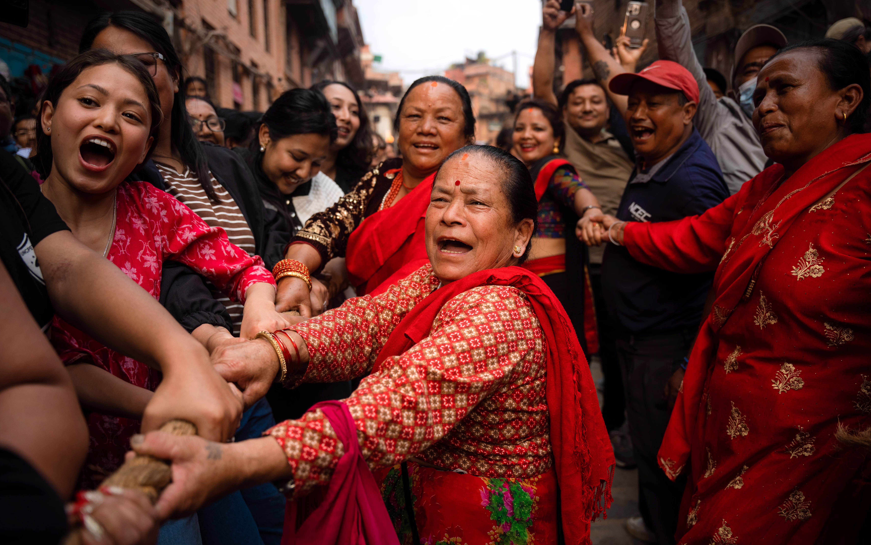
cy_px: 274
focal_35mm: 26
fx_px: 627
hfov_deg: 69.6
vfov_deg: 46.9
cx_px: 435
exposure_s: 1/800
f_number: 2.8
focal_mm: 25.4
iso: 640
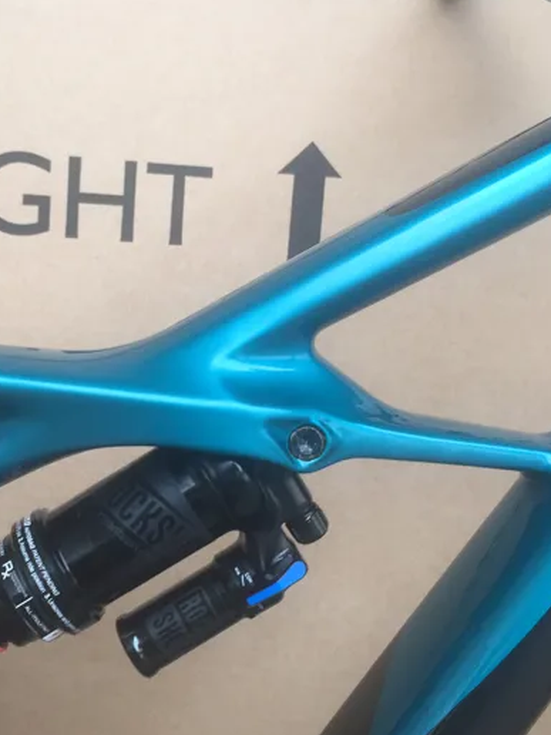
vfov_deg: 42.1
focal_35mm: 45
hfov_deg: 32.0
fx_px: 955
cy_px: 358
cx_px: 195
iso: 40
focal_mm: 4.15
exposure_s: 1/50
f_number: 2.2
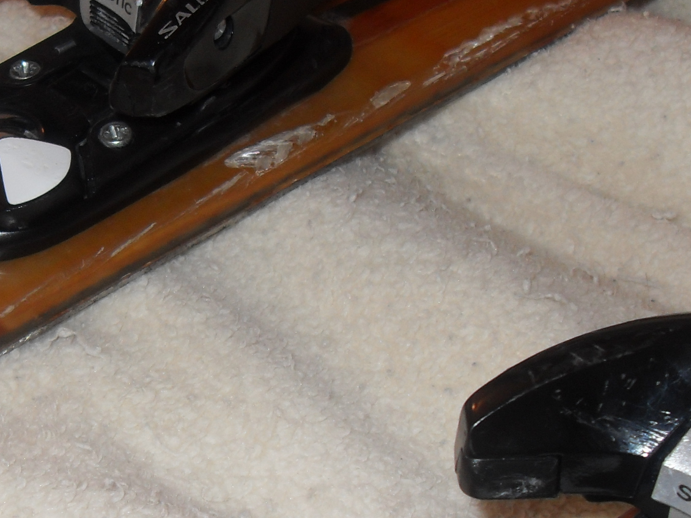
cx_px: 294
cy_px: 364
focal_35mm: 78
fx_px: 1557
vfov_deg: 18.8
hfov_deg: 25.0
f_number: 2.8
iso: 100
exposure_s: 1/45
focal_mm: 6.3
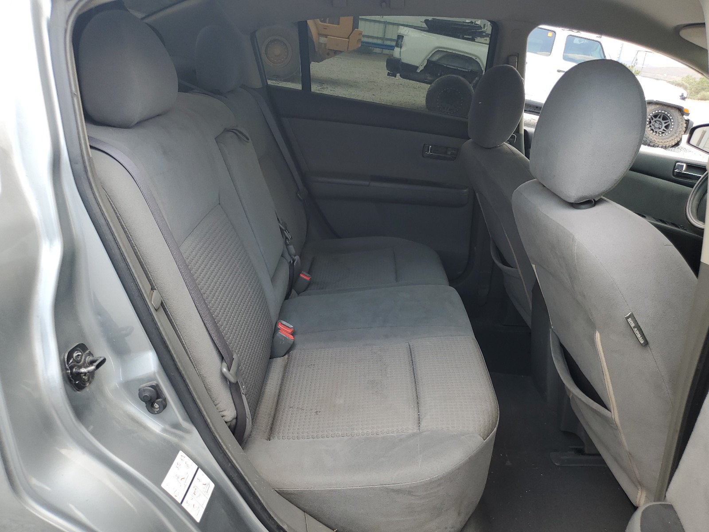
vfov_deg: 53.1
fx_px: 533
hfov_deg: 67.3
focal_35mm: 26
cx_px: 354
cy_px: 266
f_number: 1.5
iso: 50
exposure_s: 1/476
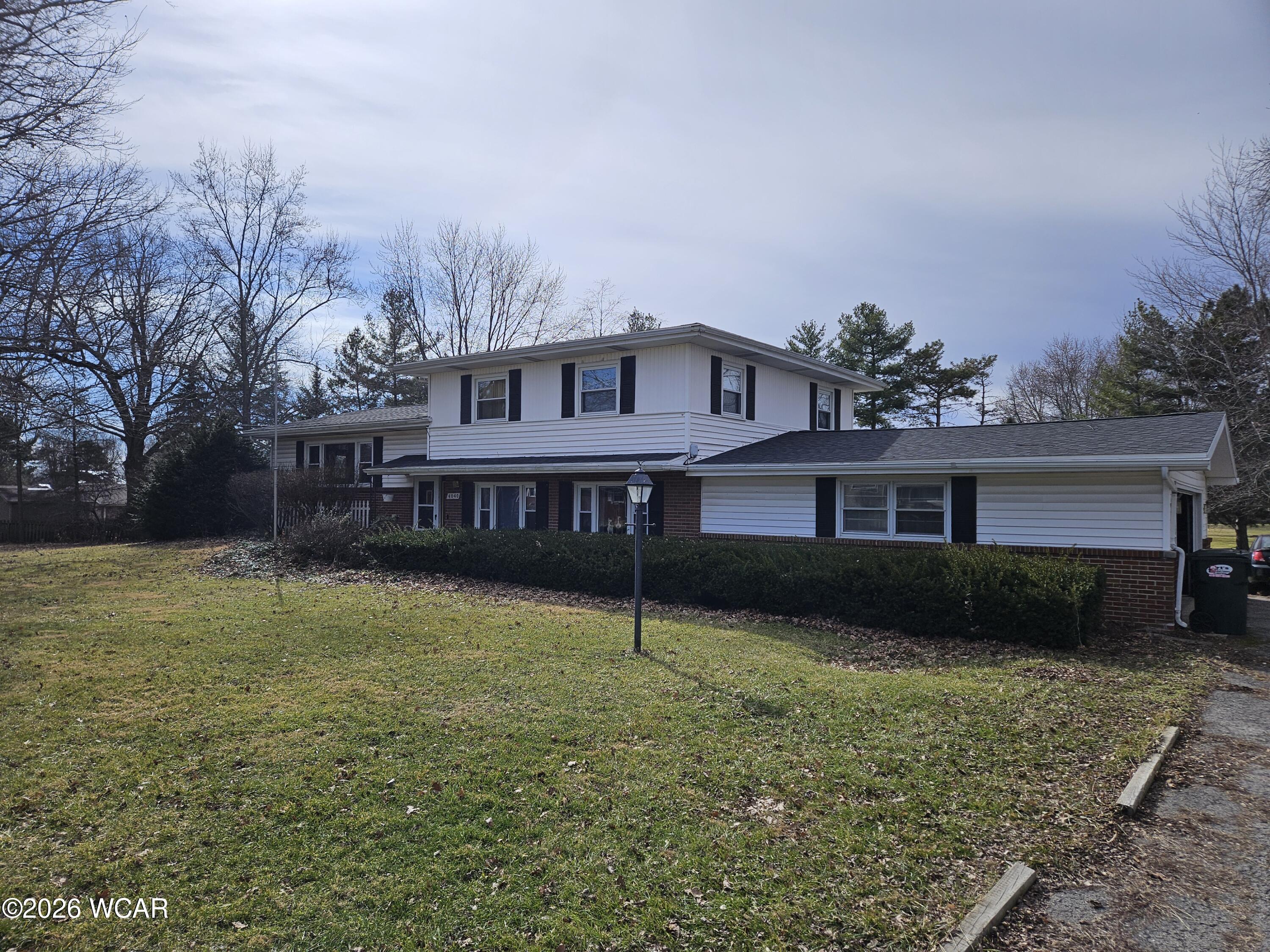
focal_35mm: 23
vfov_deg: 58.9
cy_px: 476
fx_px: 844
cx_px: 635
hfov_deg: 73.9
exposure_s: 1/3737
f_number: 1.8
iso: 25
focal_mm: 5.4
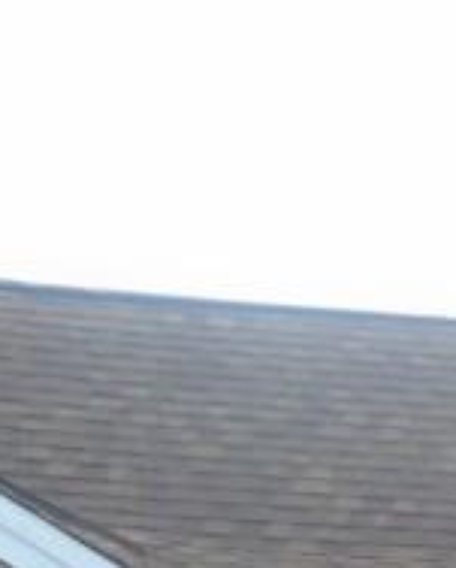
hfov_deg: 9.3
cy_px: 1151
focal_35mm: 138
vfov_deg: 12.3
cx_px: 1293
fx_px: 2322
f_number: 3.2
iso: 100
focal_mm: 4.6
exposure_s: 1/30
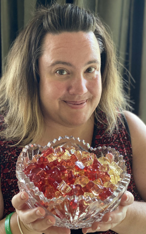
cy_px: 118
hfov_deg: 23.1
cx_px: 60
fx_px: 357
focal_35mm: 56
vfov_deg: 36.3
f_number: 2
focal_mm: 6
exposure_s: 1/68
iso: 250
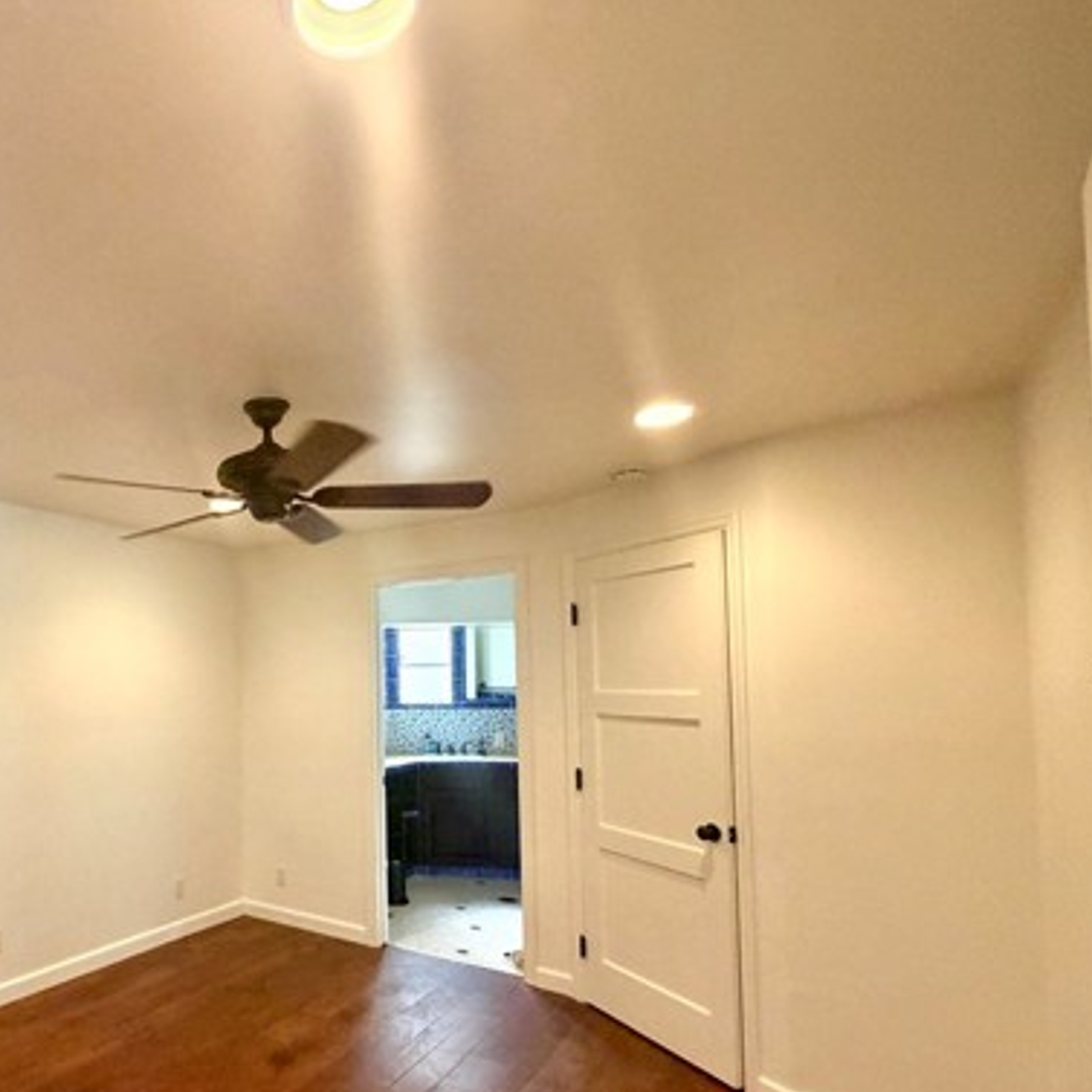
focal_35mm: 21
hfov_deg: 66.8
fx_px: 749
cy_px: 649
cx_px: 252
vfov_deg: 71.5
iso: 320
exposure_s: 1/60
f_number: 2.2
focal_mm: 2.22
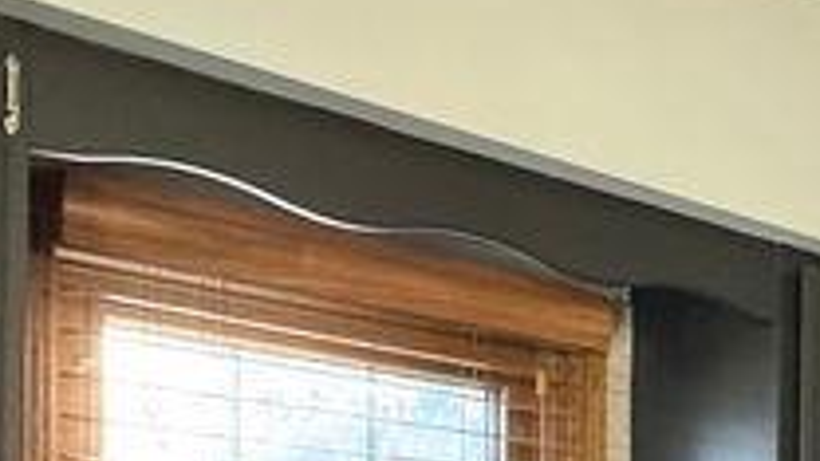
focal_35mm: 75
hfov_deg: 26.4
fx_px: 1631
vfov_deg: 14.9
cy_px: 701
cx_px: 855
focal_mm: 2.22
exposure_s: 1/97
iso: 320
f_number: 2.2
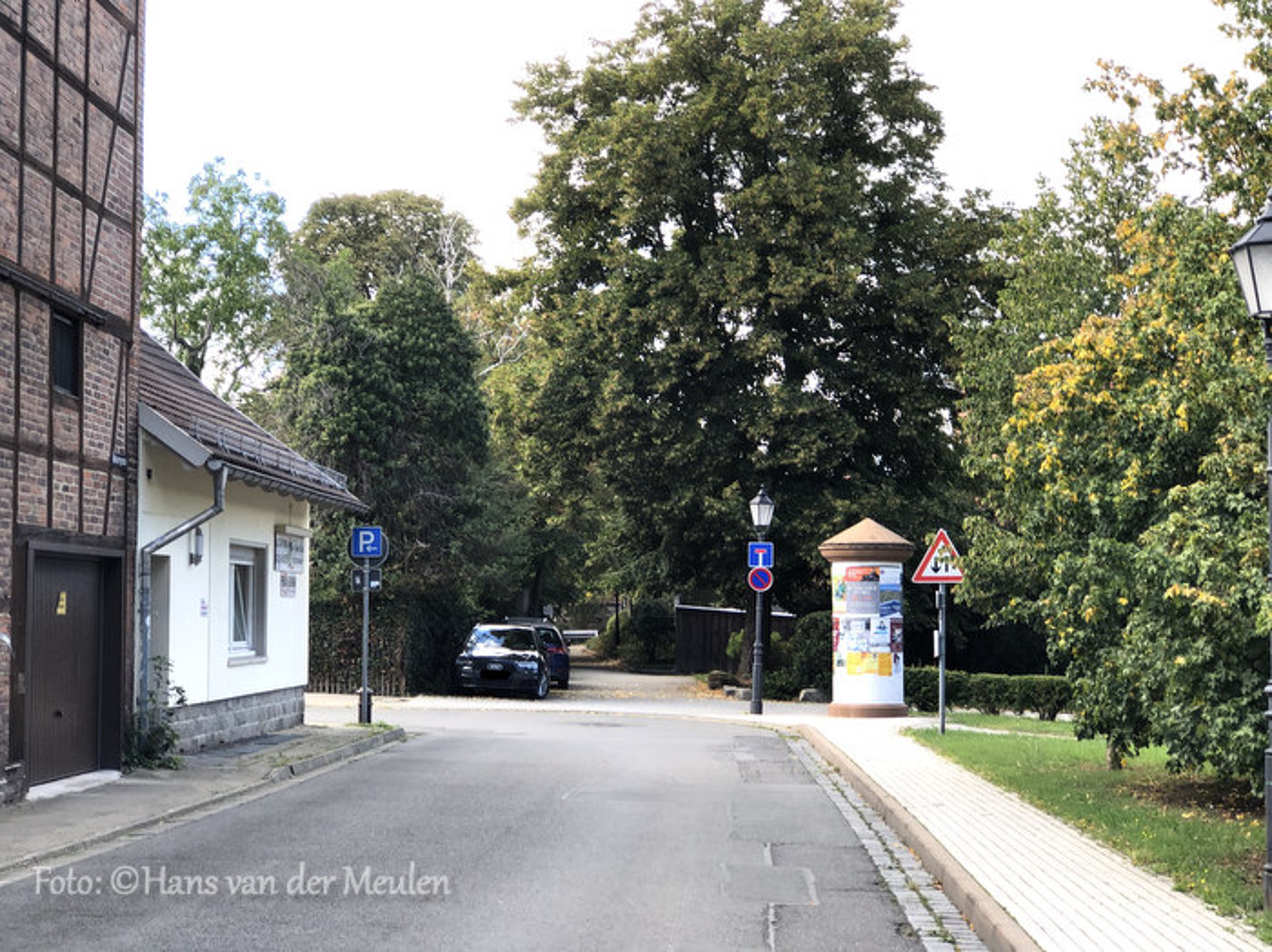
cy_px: 476
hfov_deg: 33.8
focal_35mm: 57
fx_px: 2093
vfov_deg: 25.6
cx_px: 636
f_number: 2.8
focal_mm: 6.6
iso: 20
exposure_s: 1/121
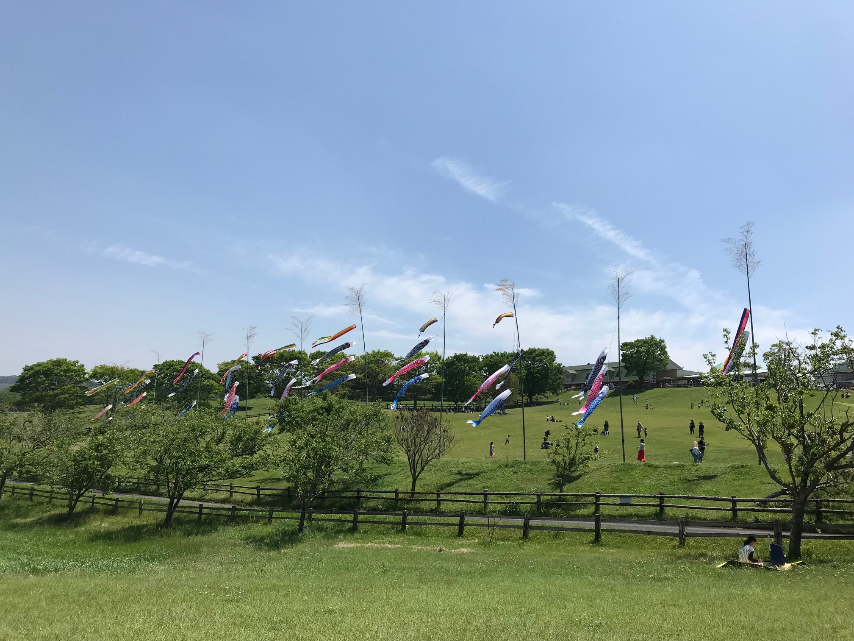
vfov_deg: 49.7
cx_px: 427
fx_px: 691
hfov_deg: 63.4
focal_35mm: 28
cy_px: 320
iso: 20
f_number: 1.8
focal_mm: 3.99
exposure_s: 1/3425
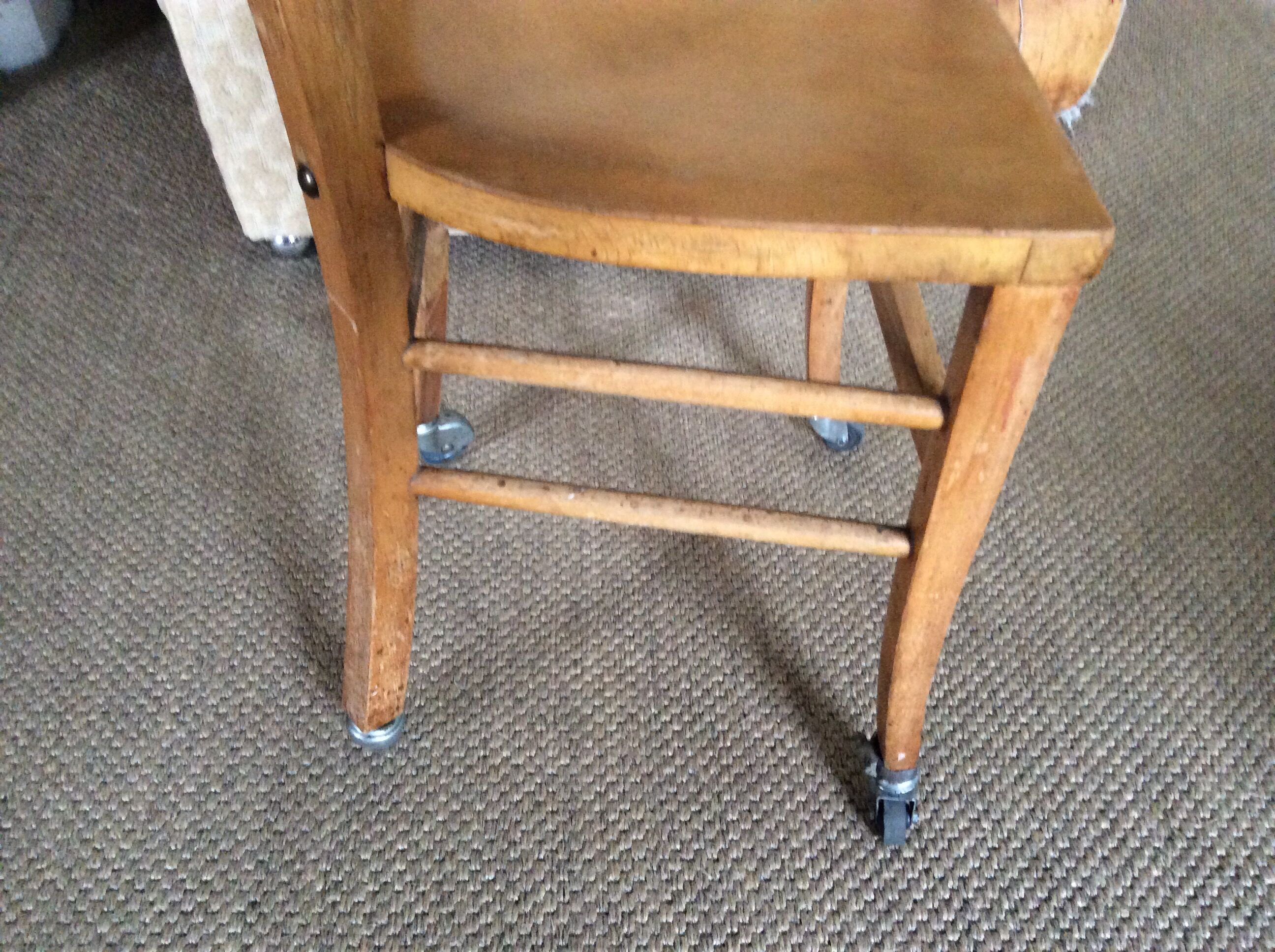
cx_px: 638
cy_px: 476
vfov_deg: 44.1
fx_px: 1177
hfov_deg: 56.9
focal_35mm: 32
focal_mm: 3.3
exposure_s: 1/25
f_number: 2.4
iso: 320
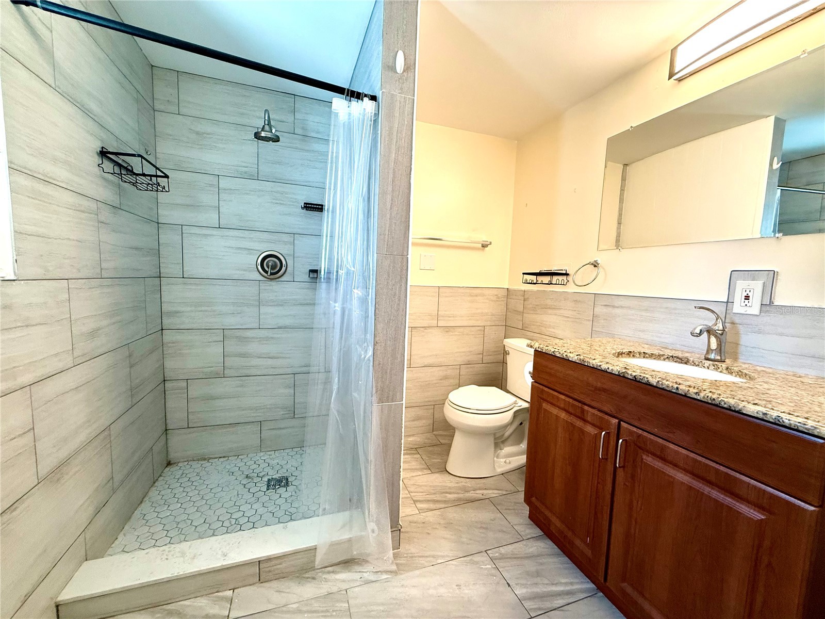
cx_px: 412
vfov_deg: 85.7
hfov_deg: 102.1
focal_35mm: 14
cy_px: 310
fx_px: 334
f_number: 2.2
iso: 250
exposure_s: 1/120
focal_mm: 2.22
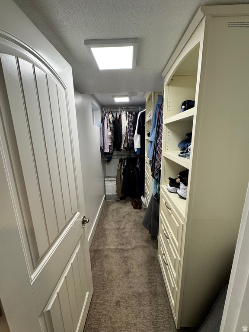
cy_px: 166
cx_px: 124
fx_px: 134
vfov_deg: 102.1
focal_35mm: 14
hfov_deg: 85.7
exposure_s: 1/60
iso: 160
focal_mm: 2.22
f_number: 2.2
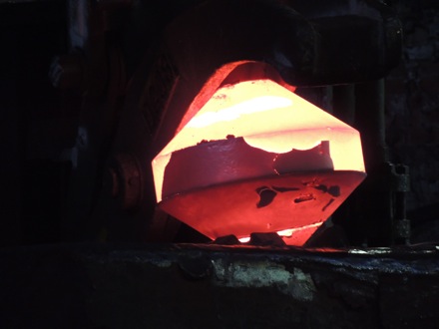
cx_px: 220
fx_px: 6975
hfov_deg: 3.6
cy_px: 164
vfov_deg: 2.7
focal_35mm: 550
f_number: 4.9
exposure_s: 1/50
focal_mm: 98.1
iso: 800
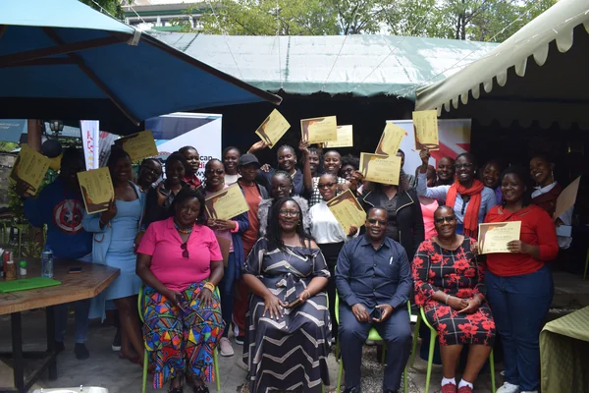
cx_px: 294
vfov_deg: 43.6
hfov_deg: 61.9
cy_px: 196
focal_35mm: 30
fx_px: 491
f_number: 8
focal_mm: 20
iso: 320
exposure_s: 1/250
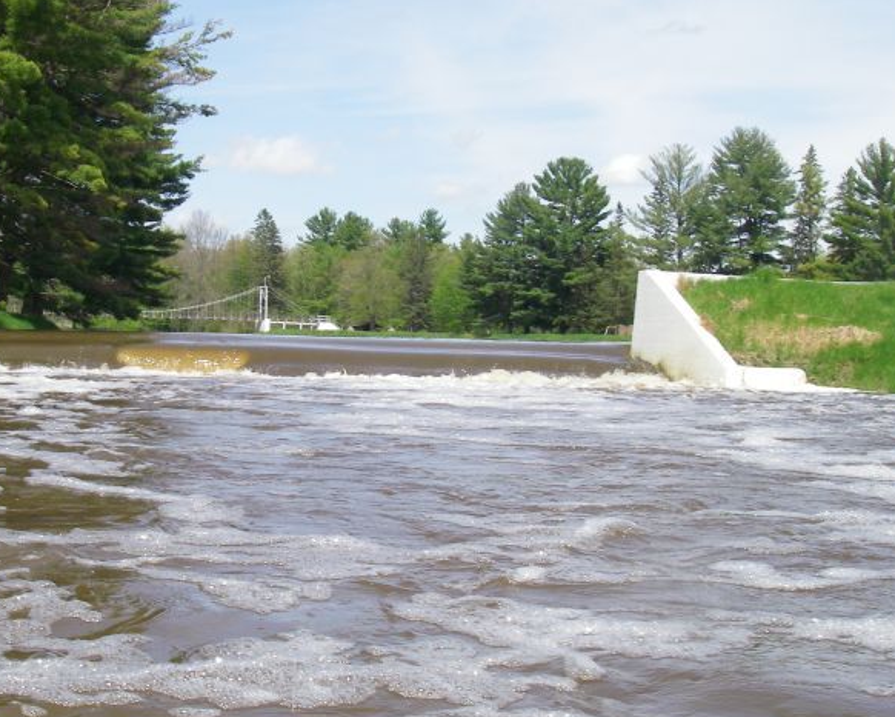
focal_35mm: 59
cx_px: 301
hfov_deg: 31.7
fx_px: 1563
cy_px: 357
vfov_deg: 25.8
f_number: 6.8
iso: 64
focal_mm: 7.3
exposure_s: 1/250
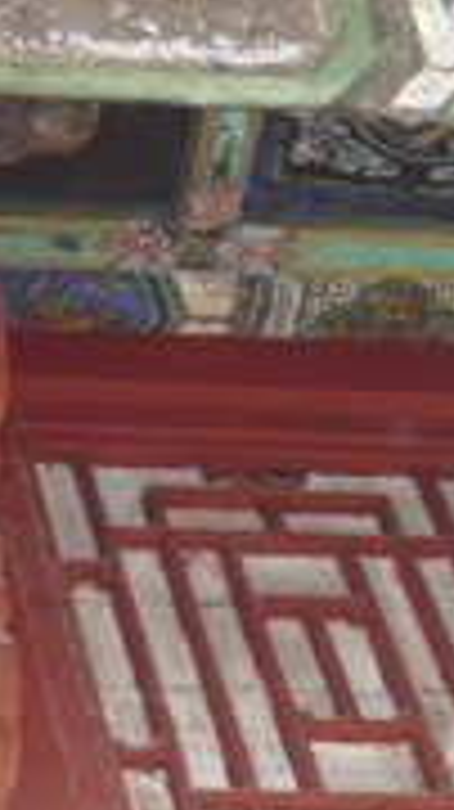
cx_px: -243
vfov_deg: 20.4
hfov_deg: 11.1
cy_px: 630
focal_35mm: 104
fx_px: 2230
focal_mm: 6.6
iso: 240
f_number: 3.5
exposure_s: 1/45
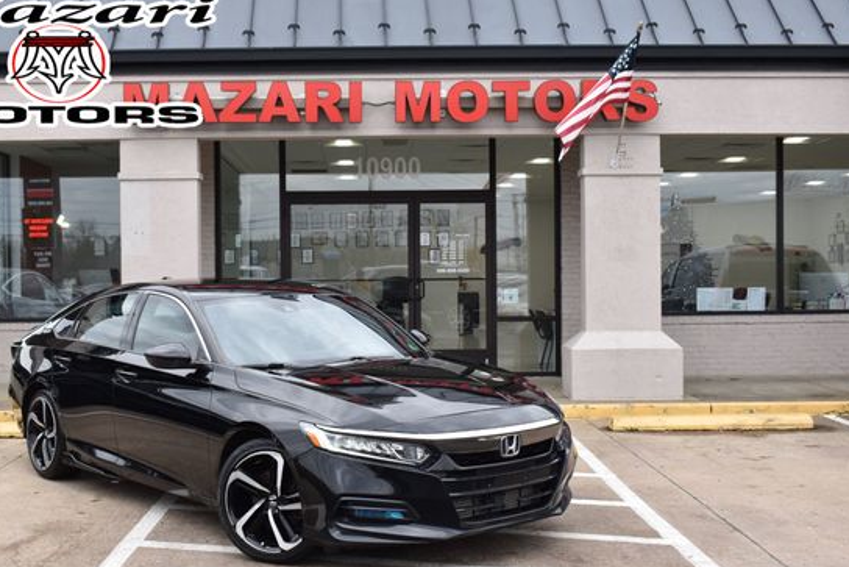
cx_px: 368
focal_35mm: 48
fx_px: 1123
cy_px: 305
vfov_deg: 28.3
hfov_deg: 41.3
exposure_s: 1/125
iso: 250
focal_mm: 27
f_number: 5.6
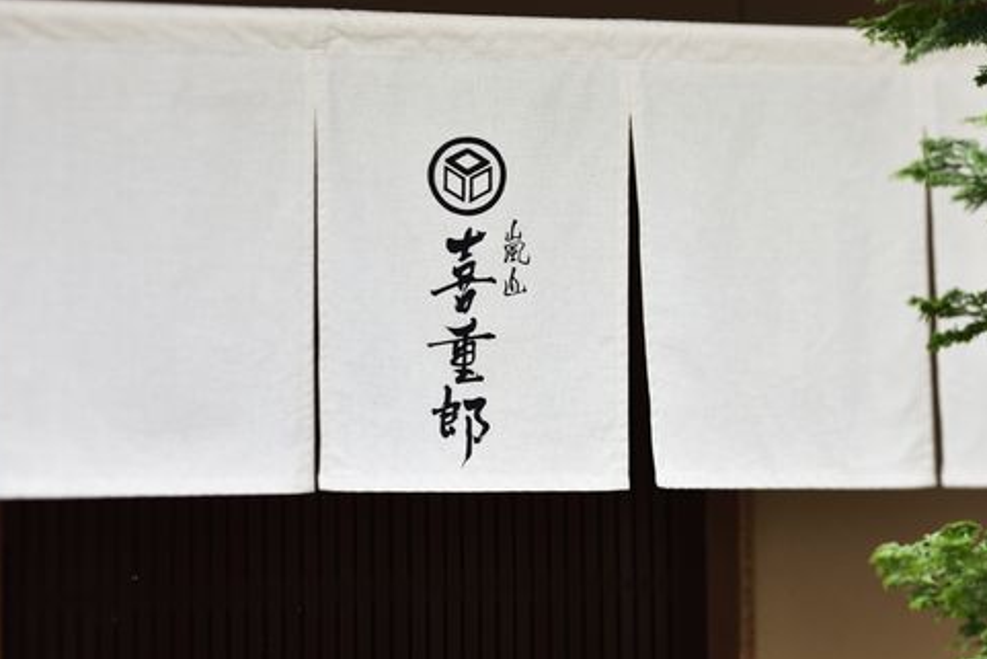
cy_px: 301
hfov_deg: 18.1
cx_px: 570
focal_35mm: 113
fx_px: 3099
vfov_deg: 12.1
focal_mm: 85
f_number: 5
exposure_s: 1/125
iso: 64
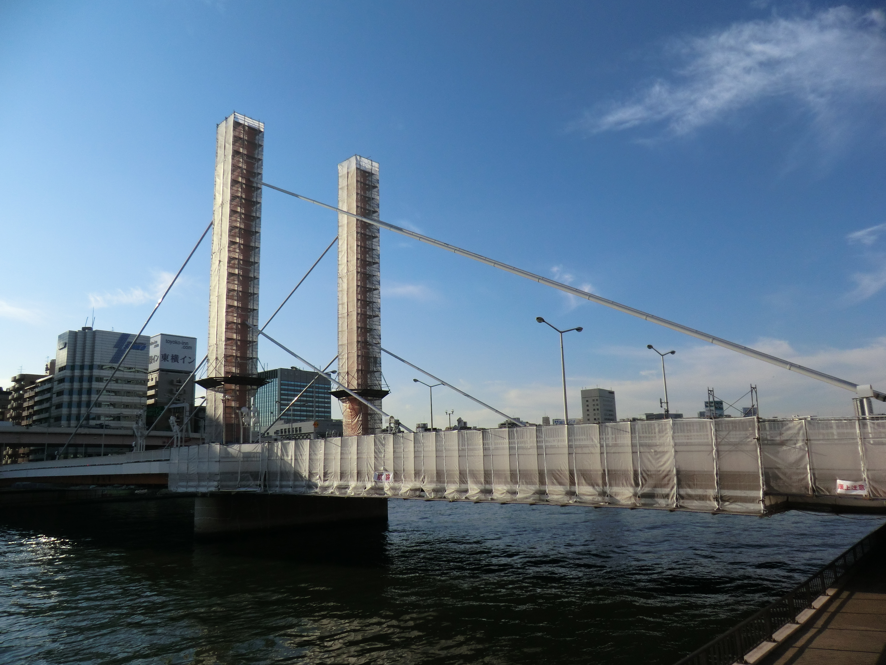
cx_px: 443
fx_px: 614
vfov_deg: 56.8
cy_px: 332
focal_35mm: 24
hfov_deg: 71.6
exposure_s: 1/320
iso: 80
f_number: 7.5
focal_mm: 4.3
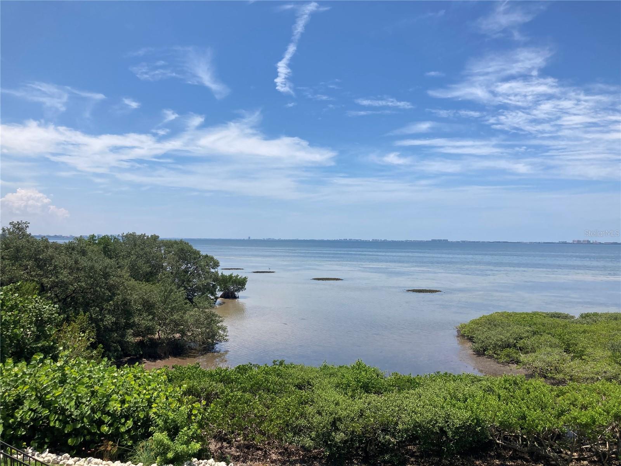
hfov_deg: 63.4
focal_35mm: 28
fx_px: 502
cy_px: 233
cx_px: 310
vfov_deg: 49.7
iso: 20
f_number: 1.8
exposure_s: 1/2857
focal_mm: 3.99
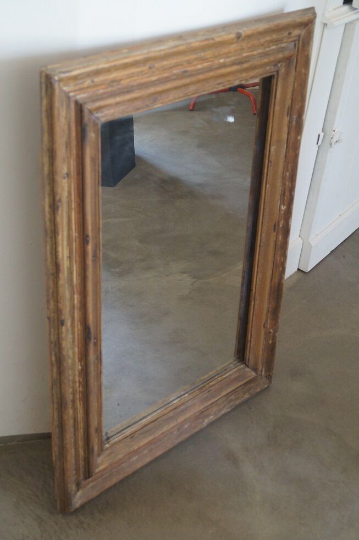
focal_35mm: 52
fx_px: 780
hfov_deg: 25.9
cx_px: 180
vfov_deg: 38.2
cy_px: 270
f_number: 5
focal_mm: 35
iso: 1250
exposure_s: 1/60
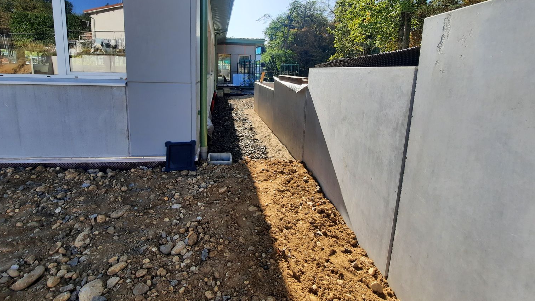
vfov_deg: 69.1
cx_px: 252
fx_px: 213
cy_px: 108
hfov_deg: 102.9
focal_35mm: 15
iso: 40
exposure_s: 1/564
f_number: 2.2
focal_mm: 1.74
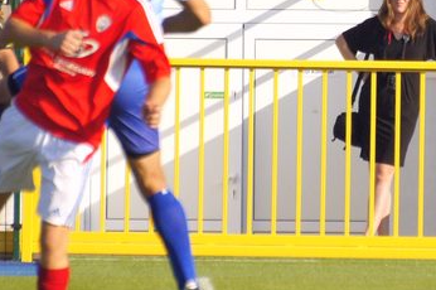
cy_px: 28
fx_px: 13382
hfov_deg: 1.9
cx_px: 306
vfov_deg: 1.2
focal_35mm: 1106
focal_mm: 300
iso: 500
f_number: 5.6
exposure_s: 1/2500
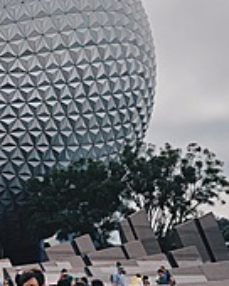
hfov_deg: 19.0
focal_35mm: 77
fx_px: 652
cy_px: 256
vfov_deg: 24.1
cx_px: -29
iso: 20
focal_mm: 3.99
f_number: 1.8
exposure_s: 1/2183
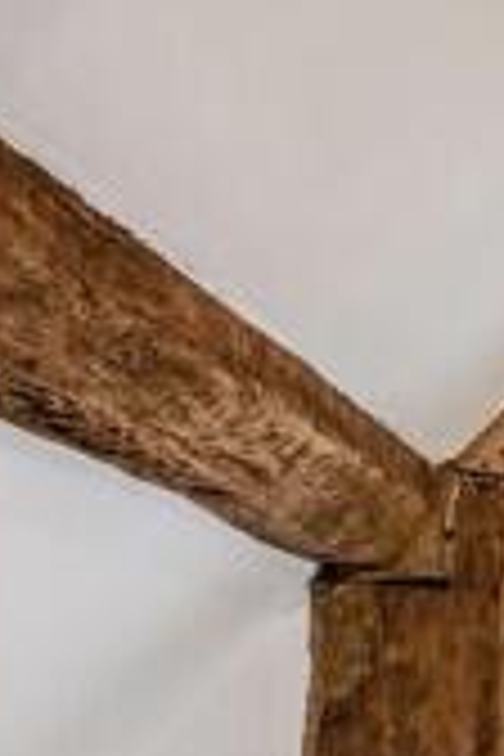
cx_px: 839
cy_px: 907
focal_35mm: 74
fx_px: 1554
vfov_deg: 24.7
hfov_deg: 16.2
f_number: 9
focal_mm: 19
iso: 320
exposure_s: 1/6
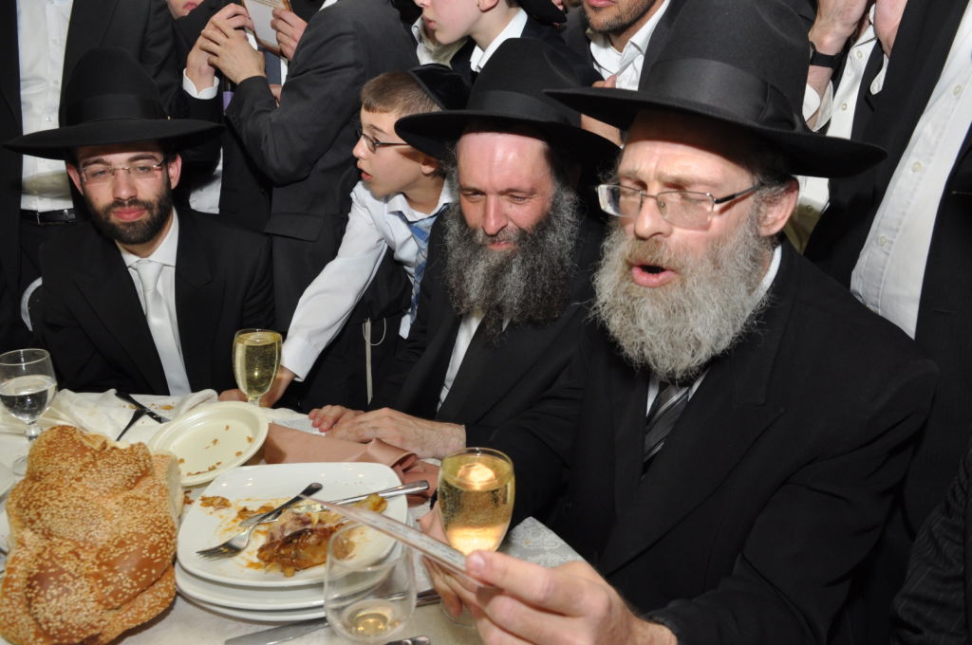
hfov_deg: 70.5
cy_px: 322
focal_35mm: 26
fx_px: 688
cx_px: 486
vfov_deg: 50.3
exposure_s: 1/60
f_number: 5.6
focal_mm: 17
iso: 400
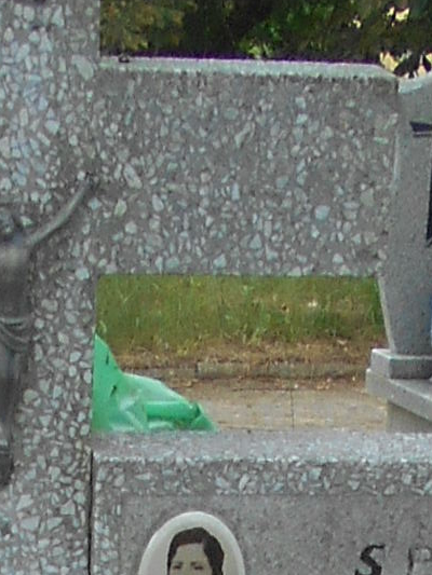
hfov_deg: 8.3
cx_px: 213
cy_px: 1837
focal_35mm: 178
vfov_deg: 8.7
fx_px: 2961
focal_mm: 4.6
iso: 80
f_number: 3.2
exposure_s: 1/160
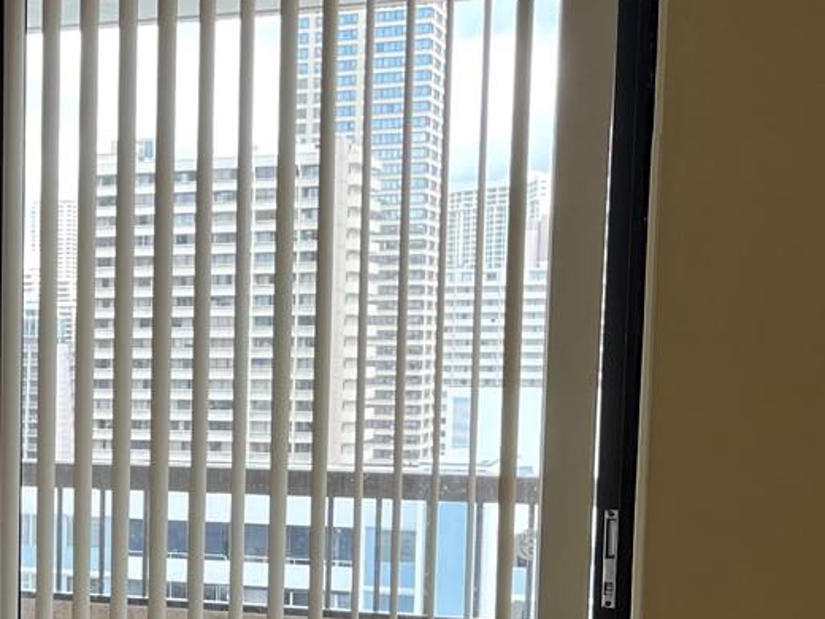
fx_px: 1907
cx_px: -238
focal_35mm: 80
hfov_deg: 22.0
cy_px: 522
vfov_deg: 18.2
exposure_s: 1/258
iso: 40
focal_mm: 5.1
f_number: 1.6
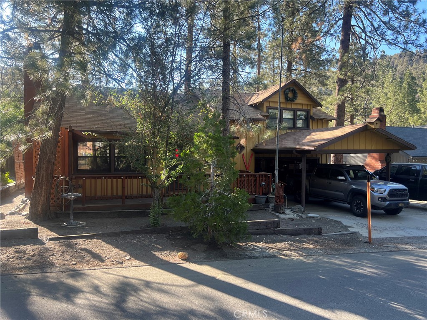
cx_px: 214
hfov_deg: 67.3
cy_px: 160
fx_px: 321
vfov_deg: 53.1
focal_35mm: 26
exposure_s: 1/361
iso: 50
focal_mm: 5.7
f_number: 1.5
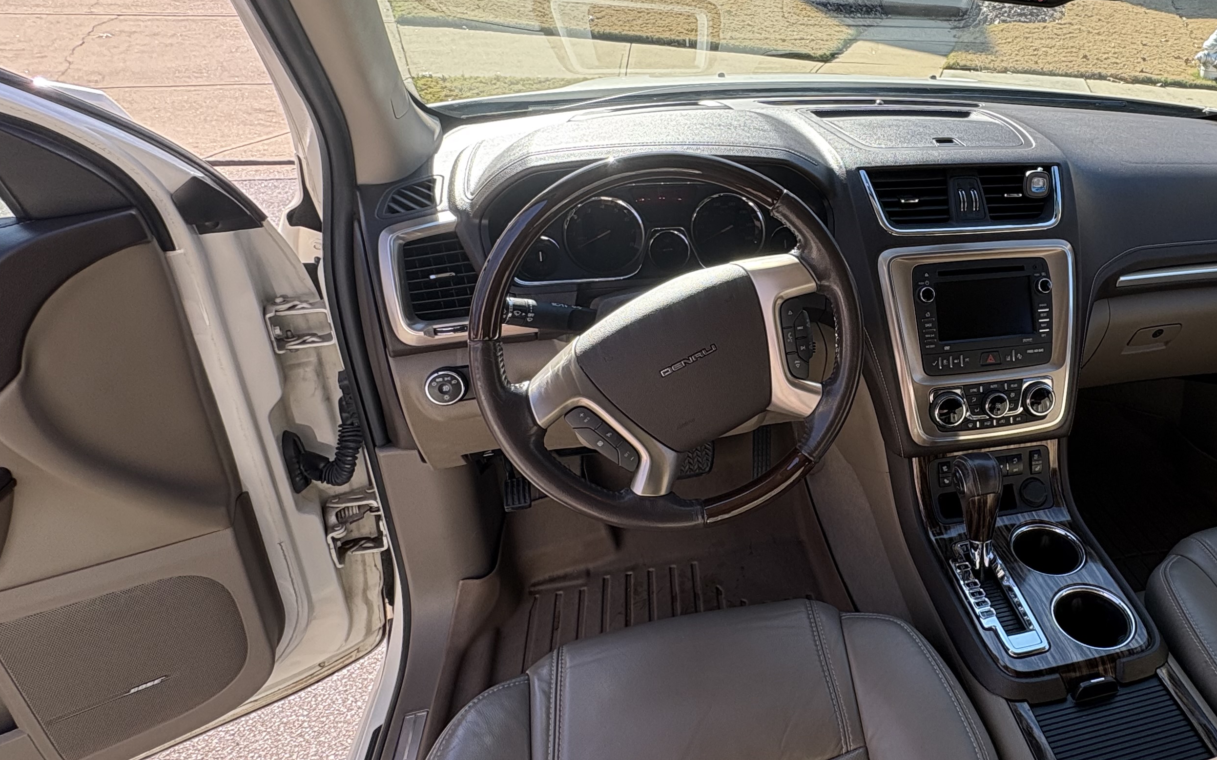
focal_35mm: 24
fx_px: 796
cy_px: 319
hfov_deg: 70.5
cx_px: 891
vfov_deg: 50.9
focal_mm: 2.22
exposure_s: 1/232
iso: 64
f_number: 2.2
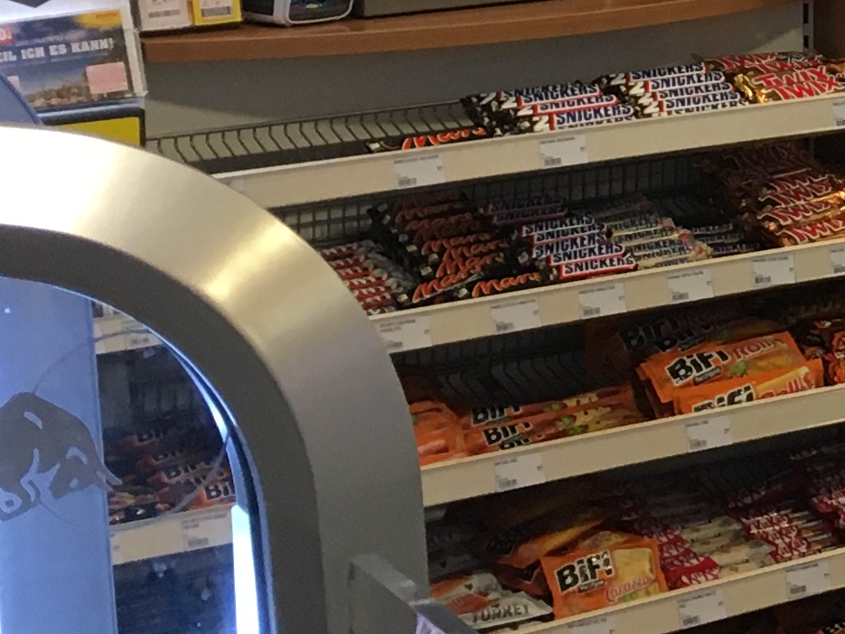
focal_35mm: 125
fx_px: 3053
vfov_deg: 11.5
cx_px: 1390
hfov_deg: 14.4
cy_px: -200
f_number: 2.2
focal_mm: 4.15
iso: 50
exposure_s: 1/33
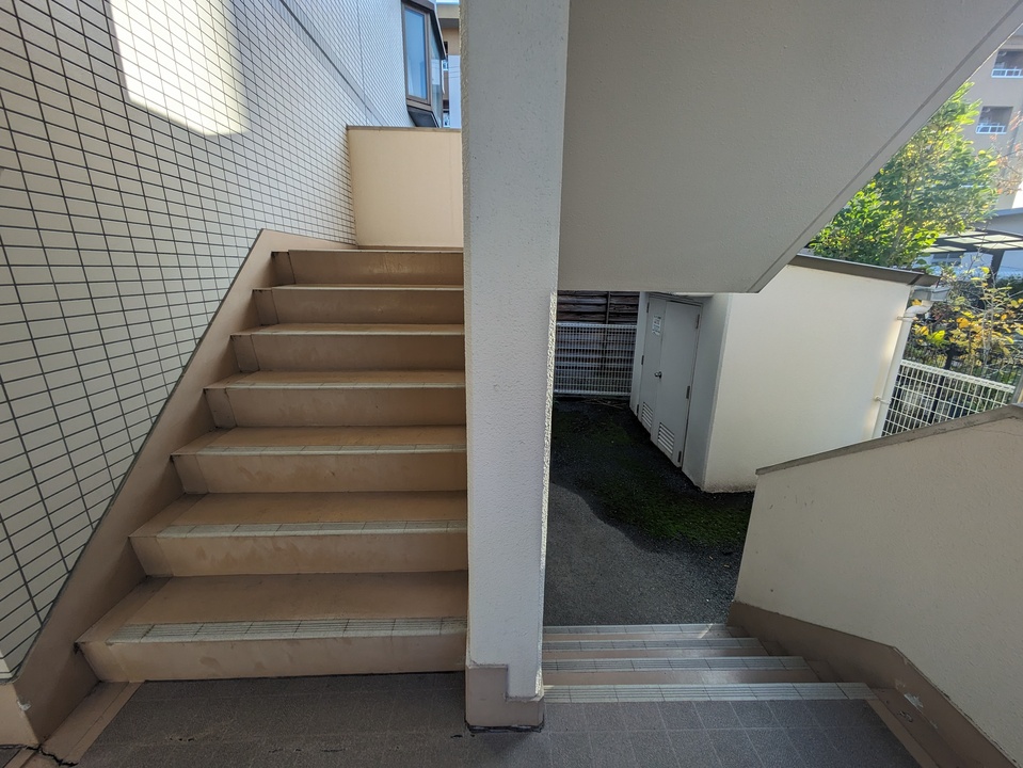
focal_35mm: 14
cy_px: 384
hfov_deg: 102.0
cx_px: 512
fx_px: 414
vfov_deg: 85.7
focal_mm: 1.83
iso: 47
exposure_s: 1/382
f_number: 2.2
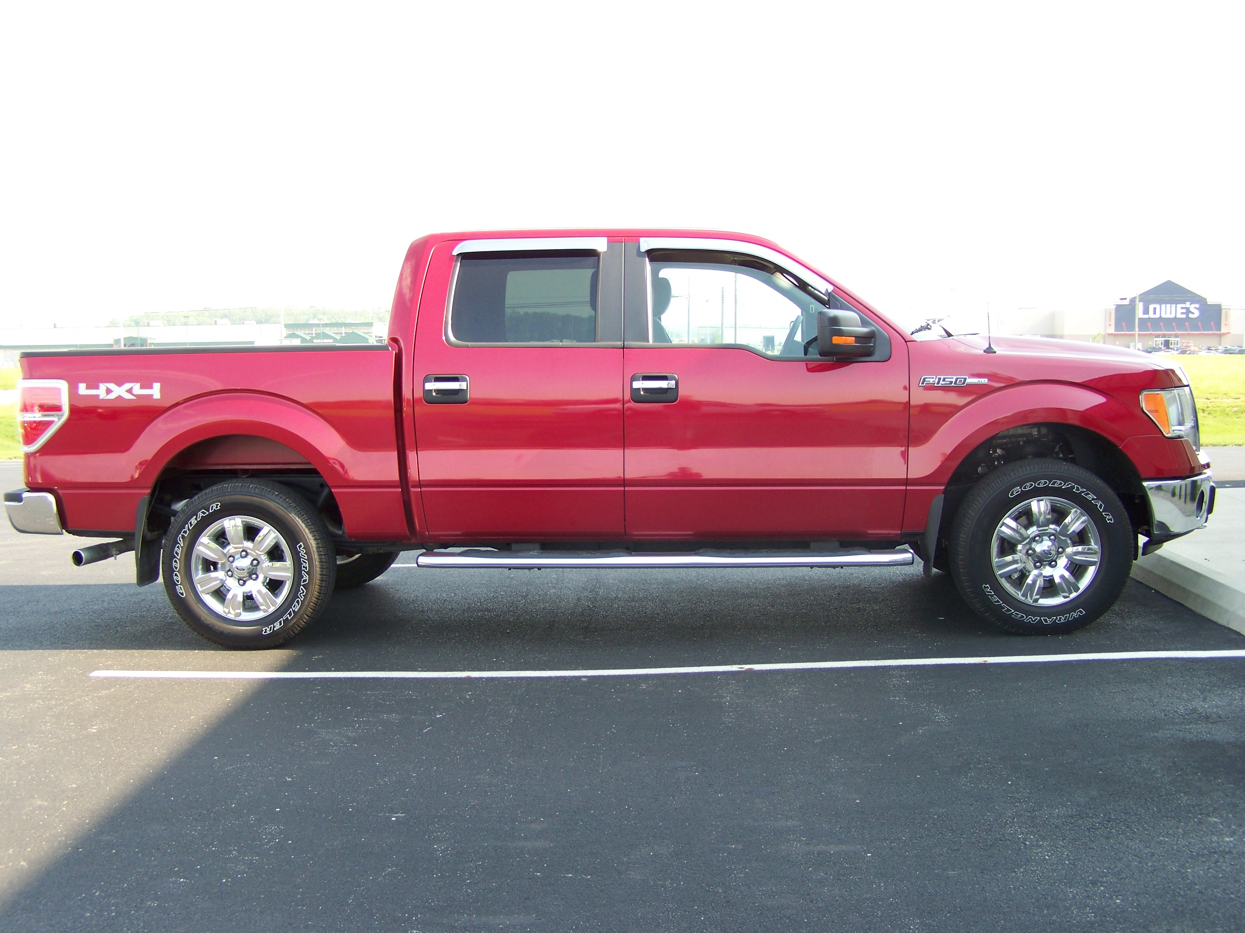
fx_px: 1367
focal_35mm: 38
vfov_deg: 37.7
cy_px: 466
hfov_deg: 49.0
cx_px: 622
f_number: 2.8
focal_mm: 6.3
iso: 64
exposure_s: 1/125
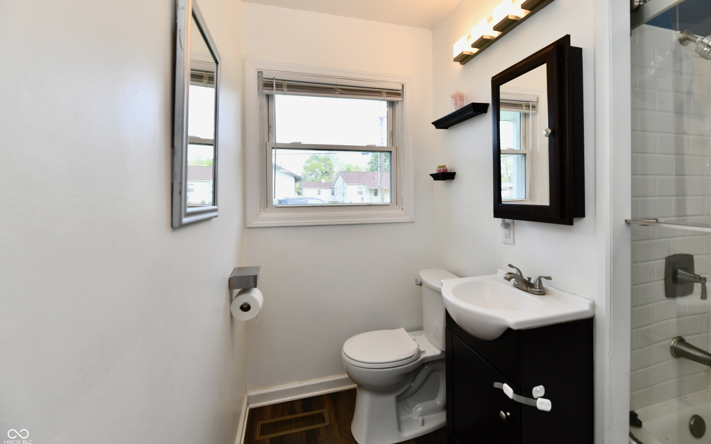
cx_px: 370
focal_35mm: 15
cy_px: 202
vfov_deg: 74.6
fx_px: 291
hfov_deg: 101.4
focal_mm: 14
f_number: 6.3
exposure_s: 1/200
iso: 640
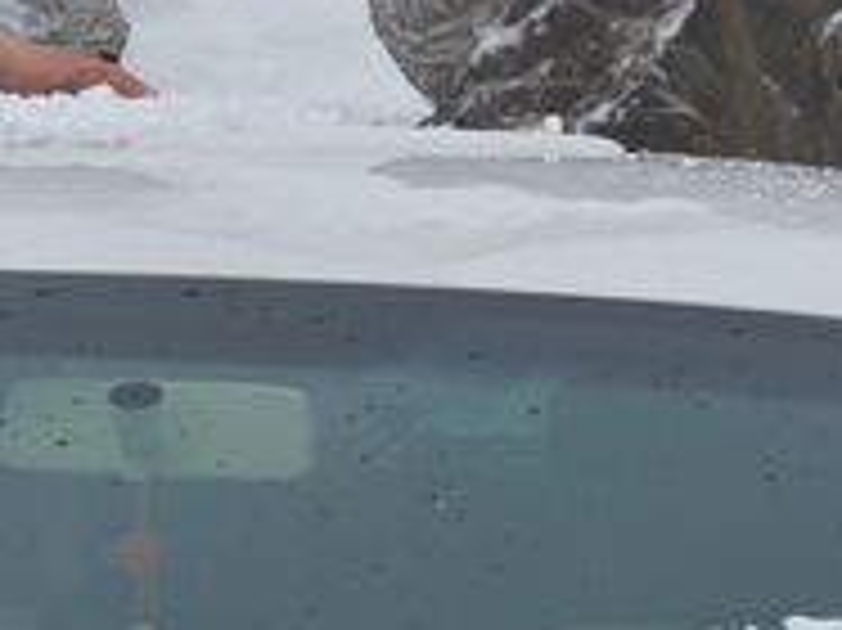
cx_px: -9
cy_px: -9
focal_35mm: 244
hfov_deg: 8.1
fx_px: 5927
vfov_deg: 6.1
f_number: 7.1
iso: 100
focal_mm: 45
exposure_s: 1/160
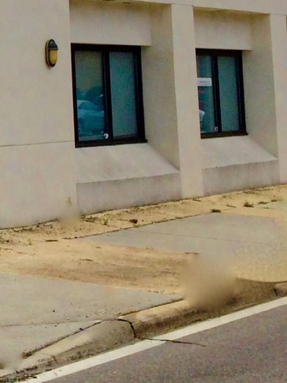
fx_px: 1293
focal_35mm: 117
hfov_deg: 11.3
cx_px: -311
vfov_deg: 16.1
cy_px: -81
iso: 40
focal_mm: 4.15
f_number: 2.2
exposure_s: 1/5128
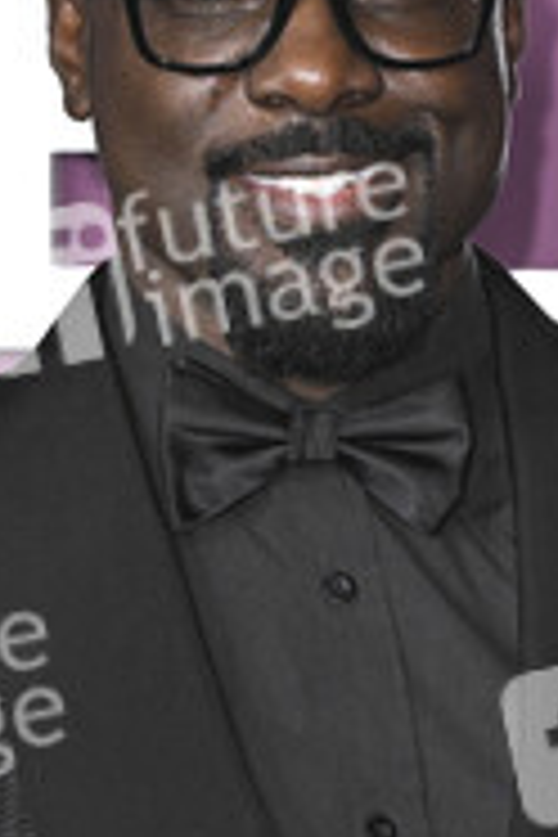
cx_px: 324
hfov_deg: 5.2
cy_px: 495
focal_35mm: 264
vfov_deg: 7.8
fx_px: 6138
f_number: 5.6
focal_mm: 82
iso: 2000
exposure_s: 1/320
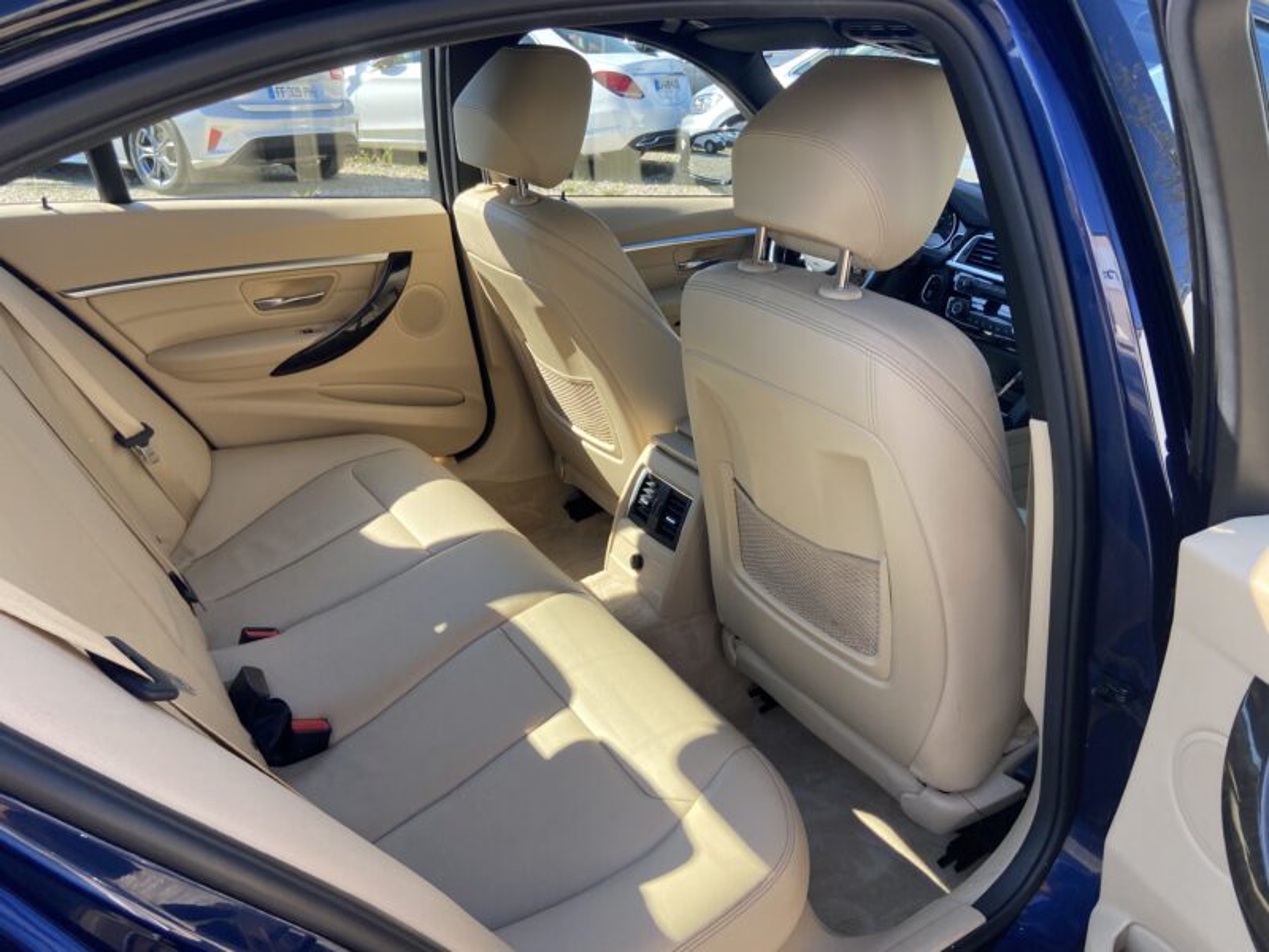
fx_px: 953
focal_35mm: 26
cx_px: 634
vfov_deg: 53.1
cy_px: 476
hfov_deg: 67.3
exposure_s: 1/451
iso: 32
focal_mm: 4.25
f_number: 1.8
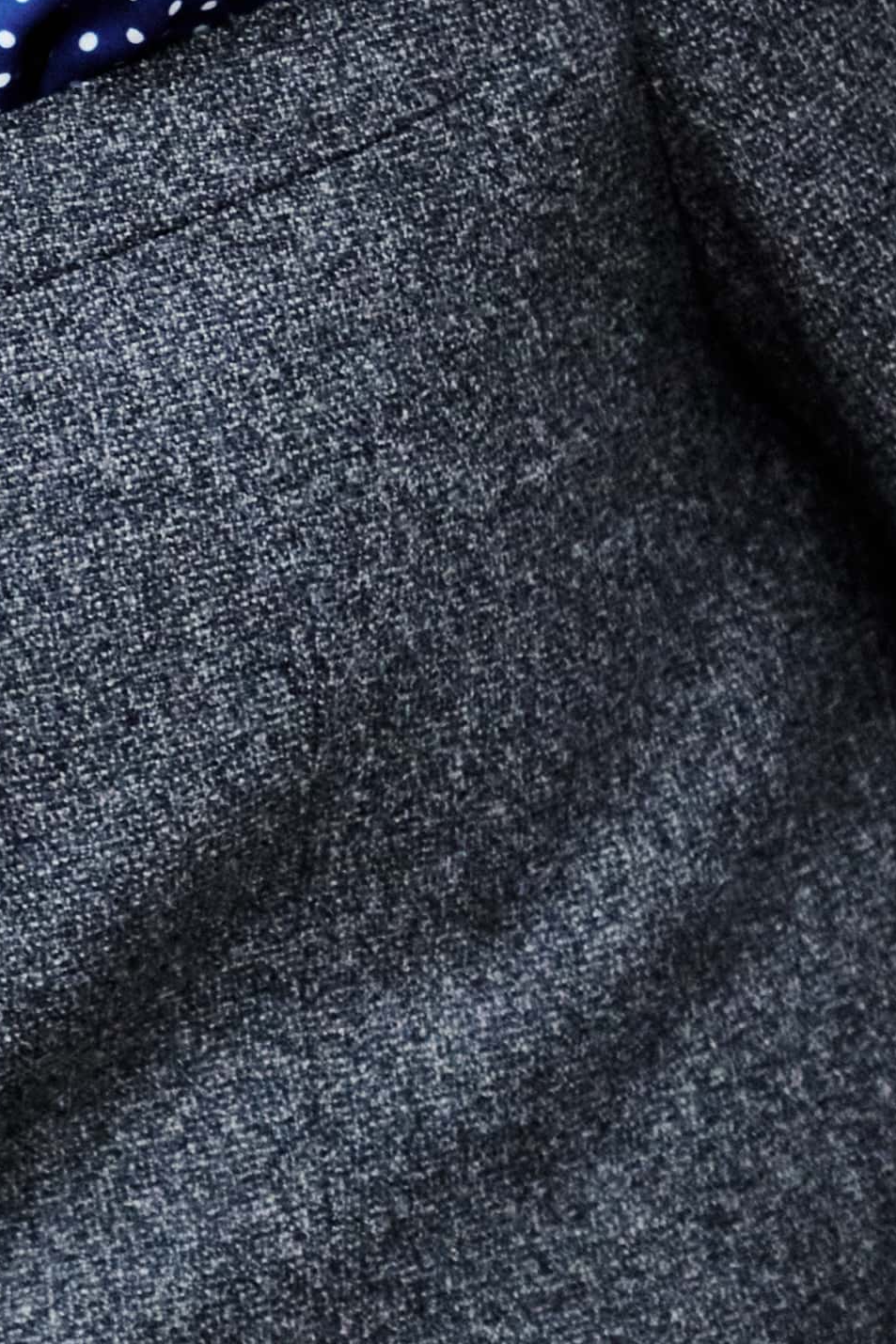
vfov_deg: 0.9
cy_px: -921
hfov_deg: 0.6
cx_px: -839
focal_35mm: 2311
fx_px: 86250
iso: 1100
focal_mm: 400
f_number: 2.8
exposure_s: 1/2000
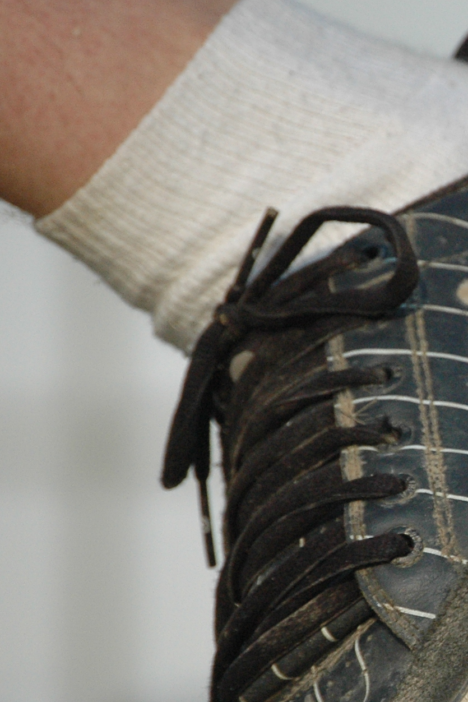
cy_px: 489
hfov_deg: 2.2
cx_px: 753
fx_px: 12285
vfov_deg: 3.3
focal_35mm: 630
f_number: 5.6
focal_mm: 175
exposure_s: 1/3200
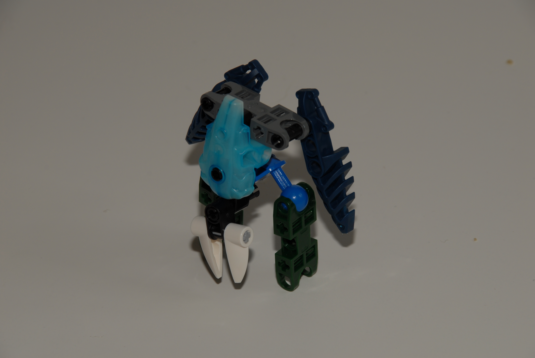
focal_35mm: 300
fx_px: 4464
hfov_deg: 6.9
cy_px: 179
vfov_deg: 4.6
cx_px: 268
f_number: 11
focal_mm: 200
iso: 100
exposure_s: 1/60
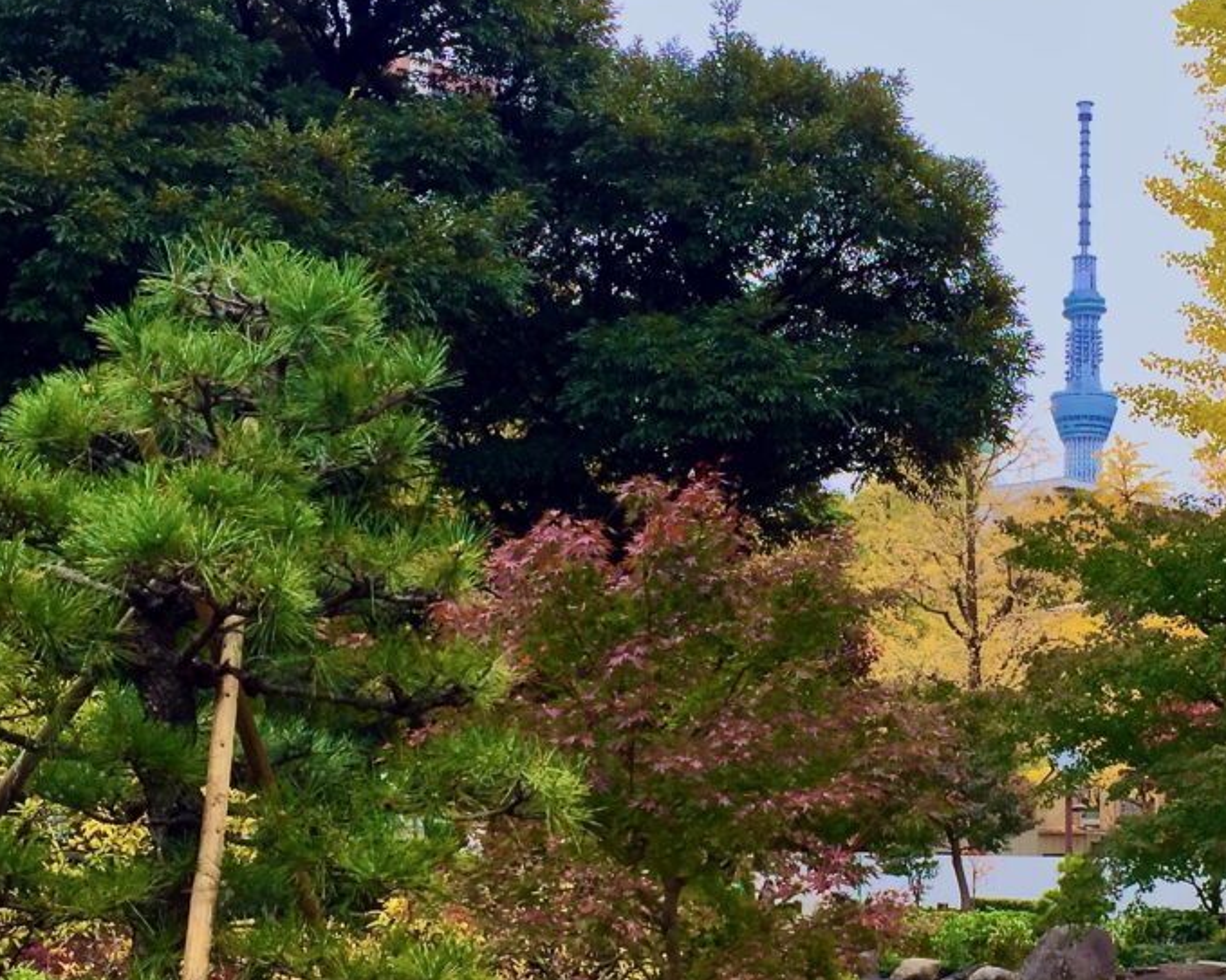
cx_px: 1047
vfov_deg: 29.9
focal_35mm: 50
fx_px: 1814
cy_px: 702
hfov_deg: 35.6
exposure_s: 1/399
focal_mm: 4.15
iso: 32
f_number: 2.2
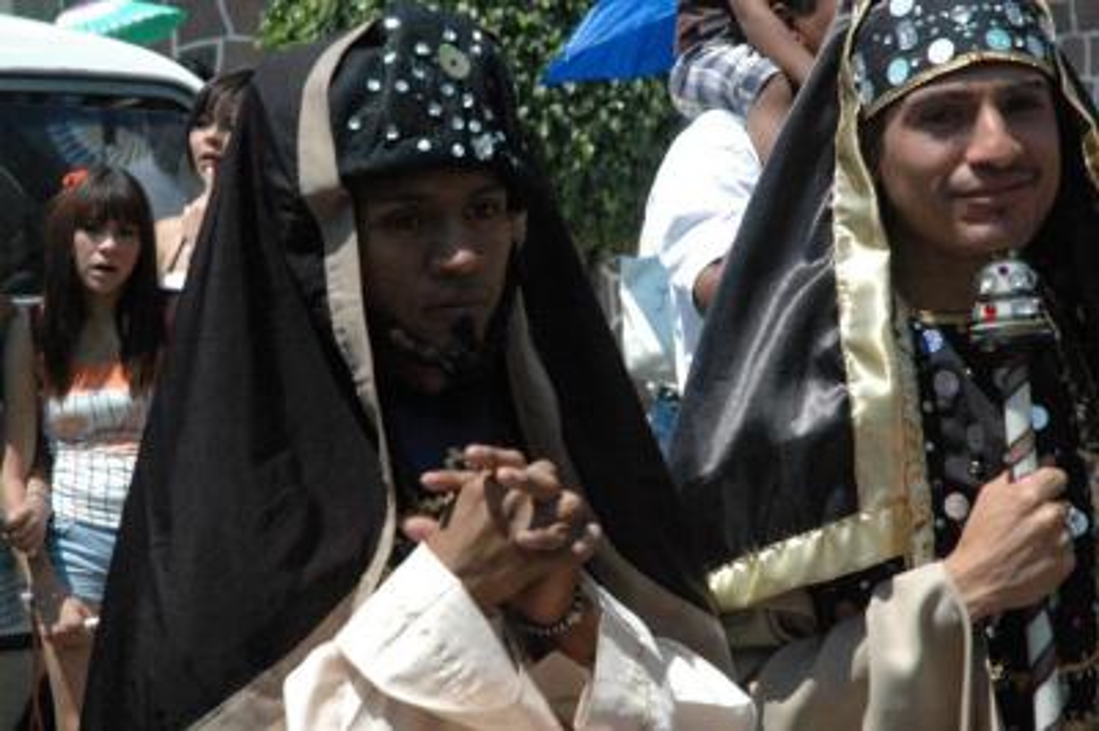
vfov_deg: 13.0
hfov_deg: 19.5
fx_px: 3203
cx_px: 550
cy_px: 366
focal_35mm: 105
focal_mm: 70
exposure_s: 1/2500
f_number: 9
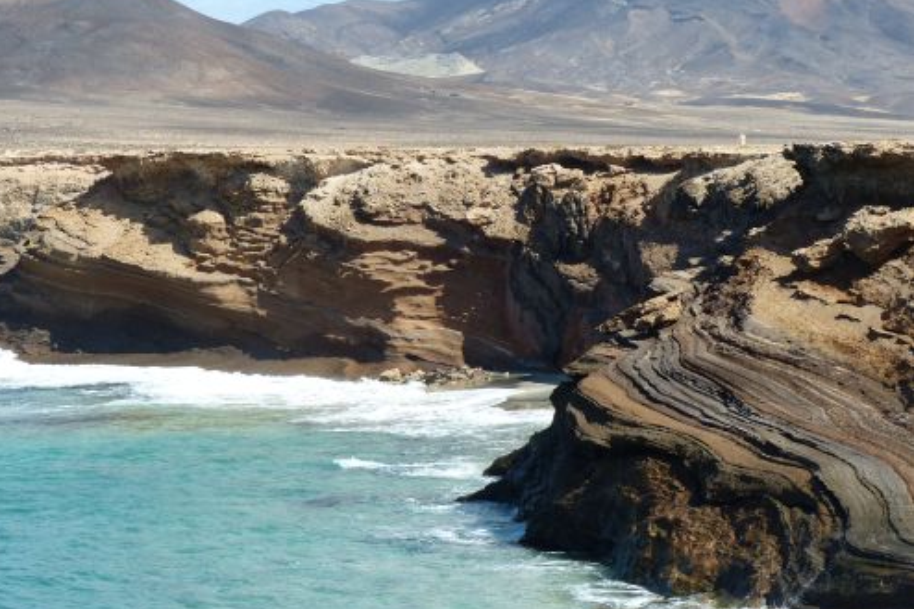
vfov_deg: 11.4
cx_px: 453
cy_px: 299
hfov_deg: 17.1
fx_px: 3045
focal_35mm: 120
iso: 100
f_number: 4
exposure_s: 1/800
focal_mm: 20.5
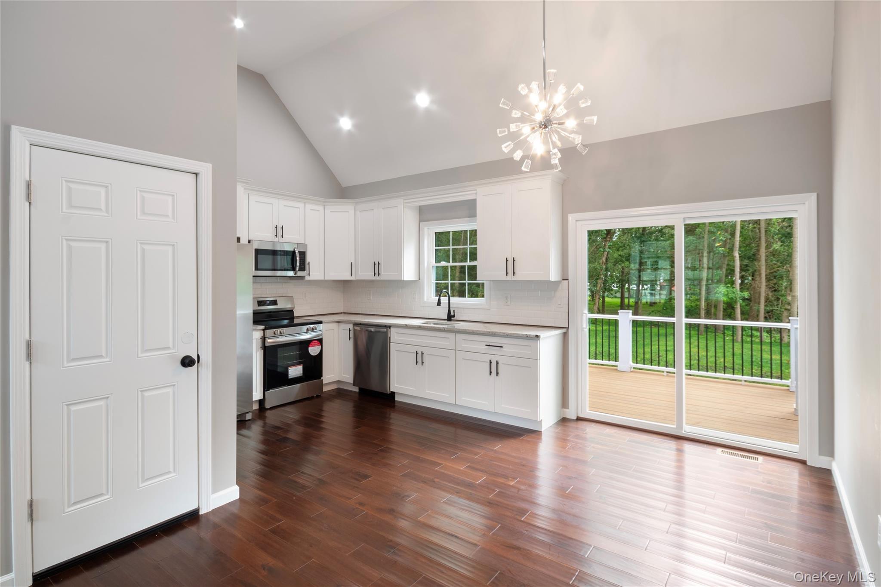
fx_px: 416
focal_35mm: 17
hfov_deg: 93.3
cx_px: 440
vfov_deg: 70.4
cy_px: 294
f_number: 9
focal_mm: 11.5
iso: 140
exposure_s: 1/2
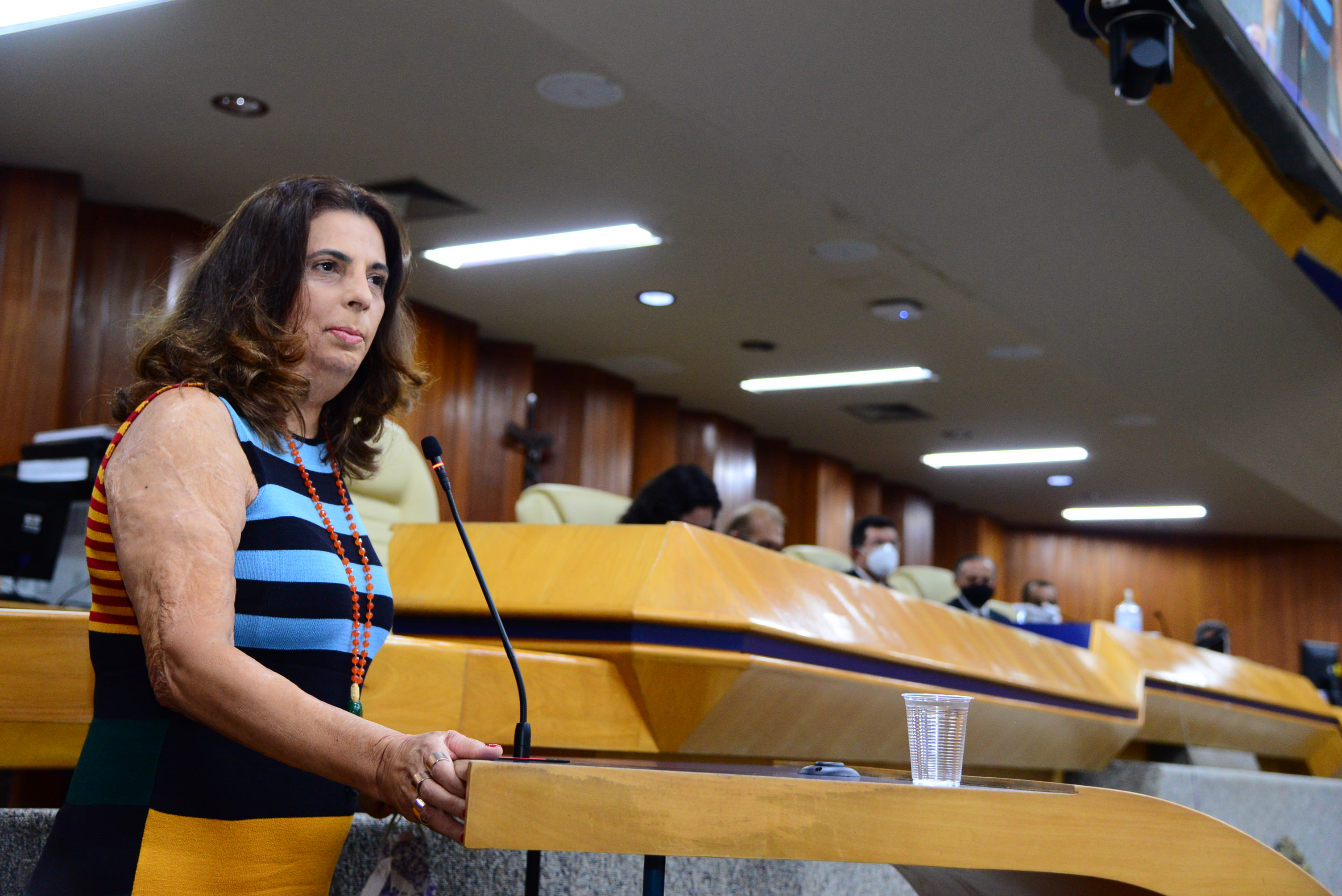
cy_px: 448
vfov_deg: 28.1
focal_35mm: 48
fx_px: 1790
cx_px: 671
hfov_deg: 41.1
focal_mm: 48
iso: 2500
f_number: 4
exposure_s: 1/100
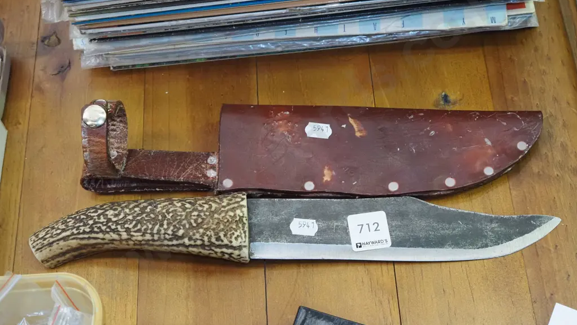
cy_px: 149
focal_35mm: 59
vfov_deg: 20.4
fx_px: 903
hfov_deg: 35.5
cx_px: 289
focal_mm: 27
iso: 3200
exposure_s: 1/200
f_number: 5.6
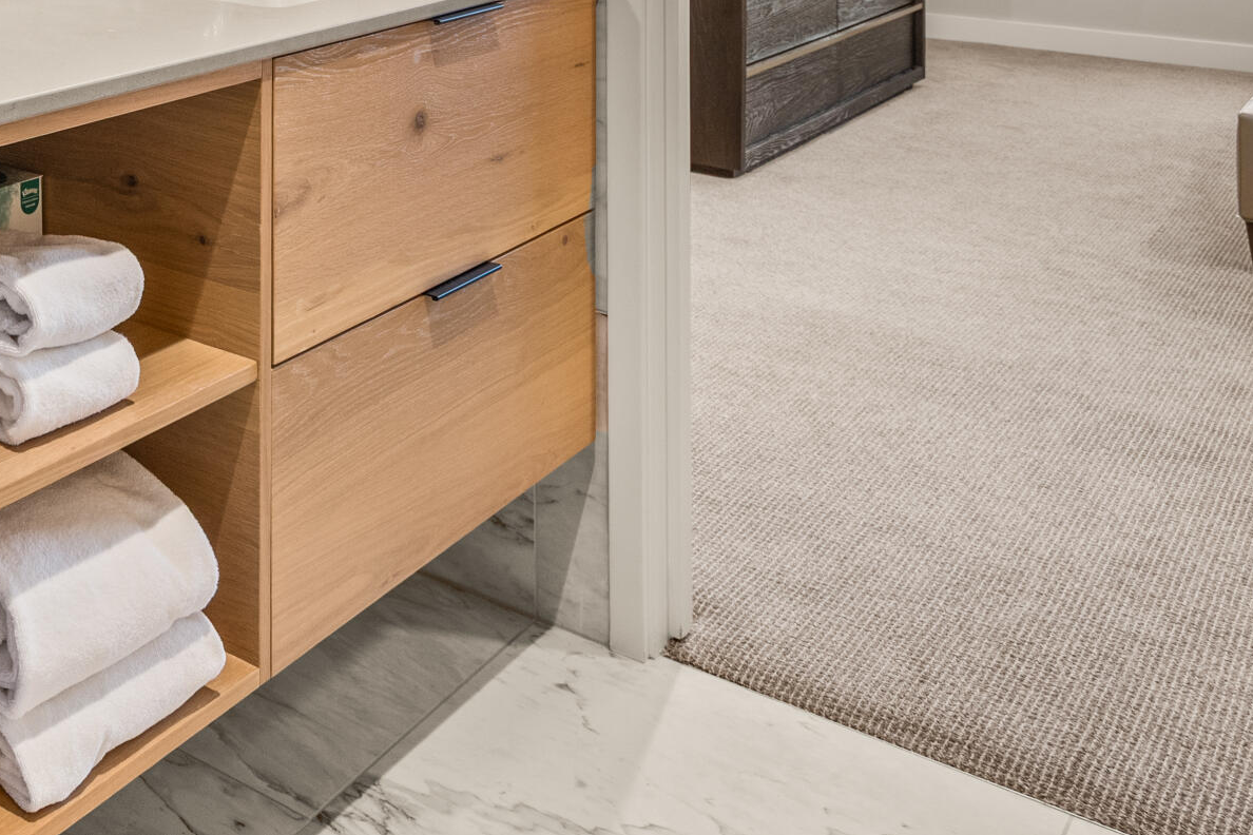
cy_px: -219
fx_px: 1671
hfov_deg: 36.3
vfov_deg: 24.8
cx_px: -45
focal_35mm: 48
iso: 400
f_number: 9
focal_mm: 19
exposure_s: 1/6
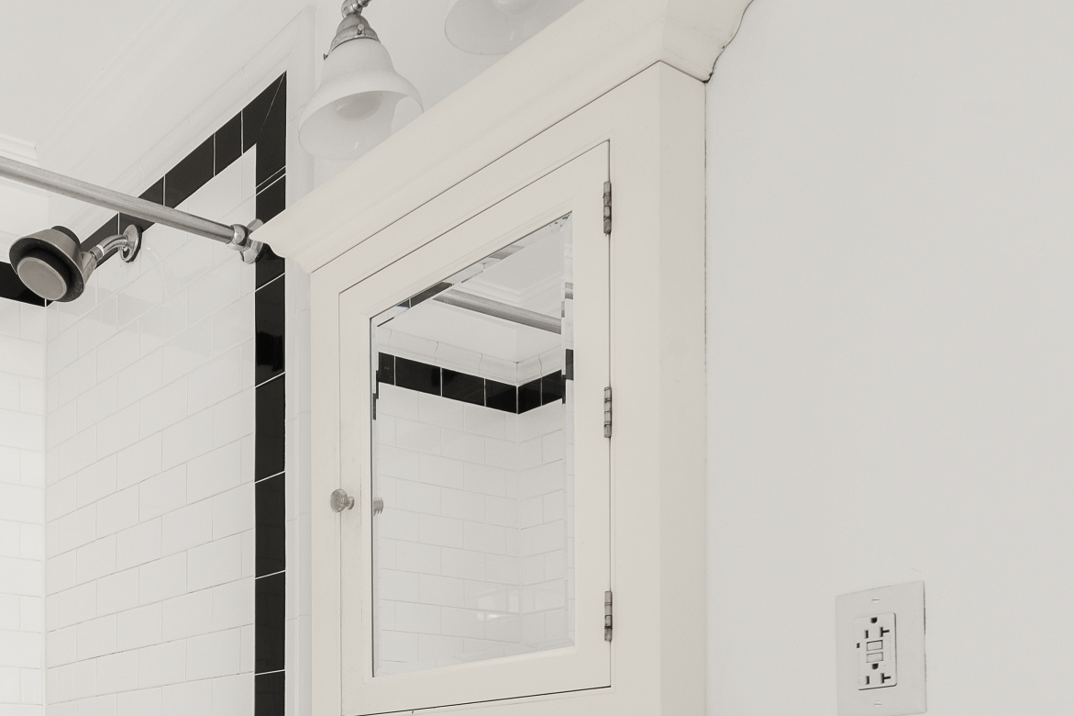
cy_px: 862
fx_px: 1223
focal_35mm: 41
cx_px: 87
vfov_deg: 28.4
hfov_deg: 43.0
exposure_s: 5
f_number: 11
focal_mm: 16
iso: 320
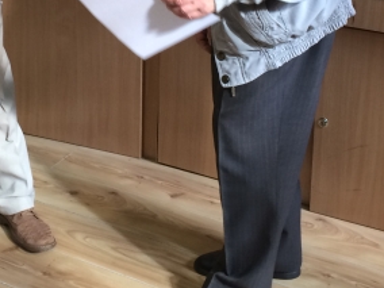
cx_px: 111
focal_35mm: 79
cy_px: -32
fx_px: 876
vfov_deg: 18.0
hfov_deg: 24.5
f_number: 2.2
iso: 64
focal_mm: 4.12
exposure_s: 1/30
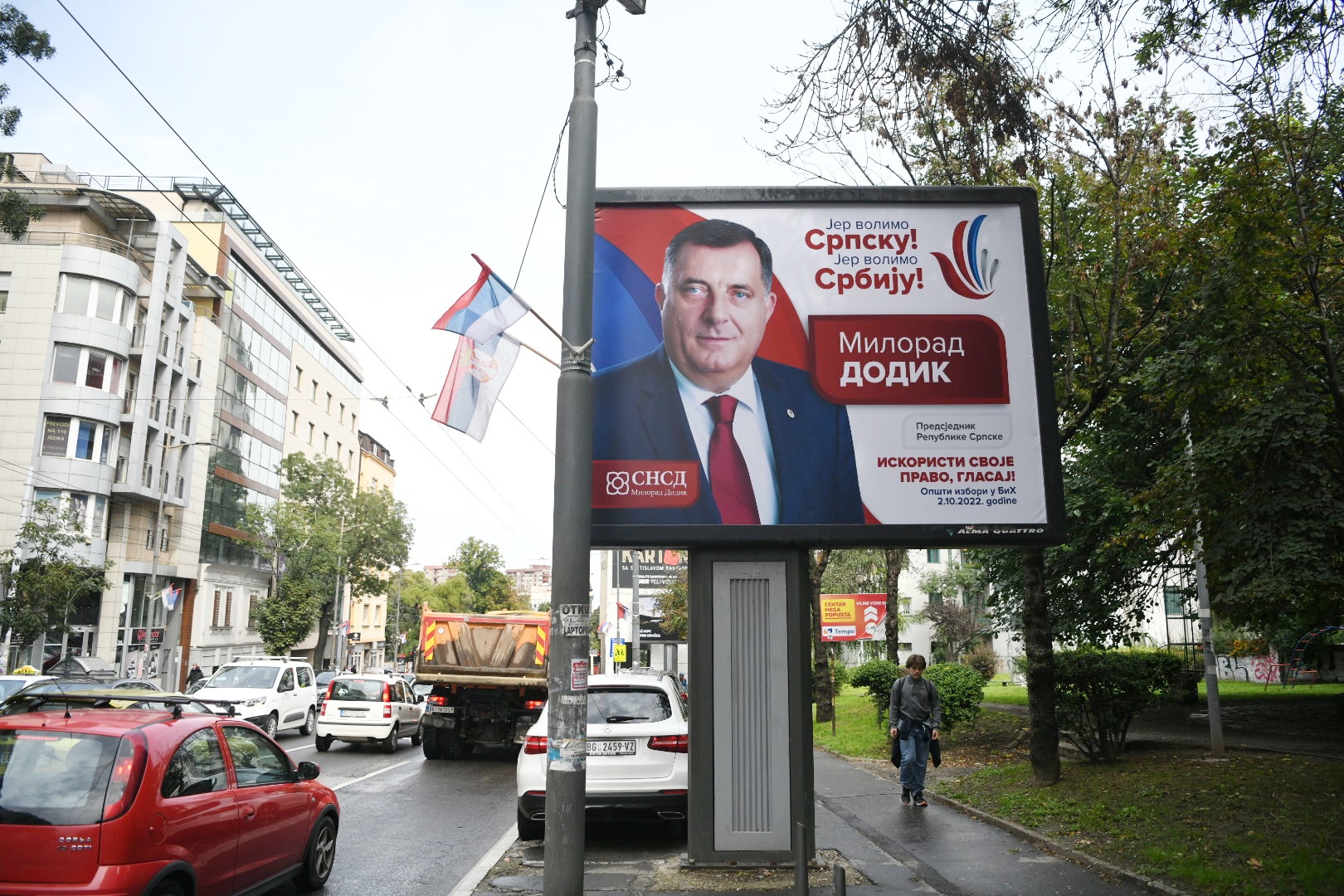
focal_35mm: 24
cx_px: 672
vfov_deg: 53.1
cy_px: 448
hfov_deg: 73.7
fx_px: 896
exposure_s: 1/6400
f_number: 2.8
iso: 800
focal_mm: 24
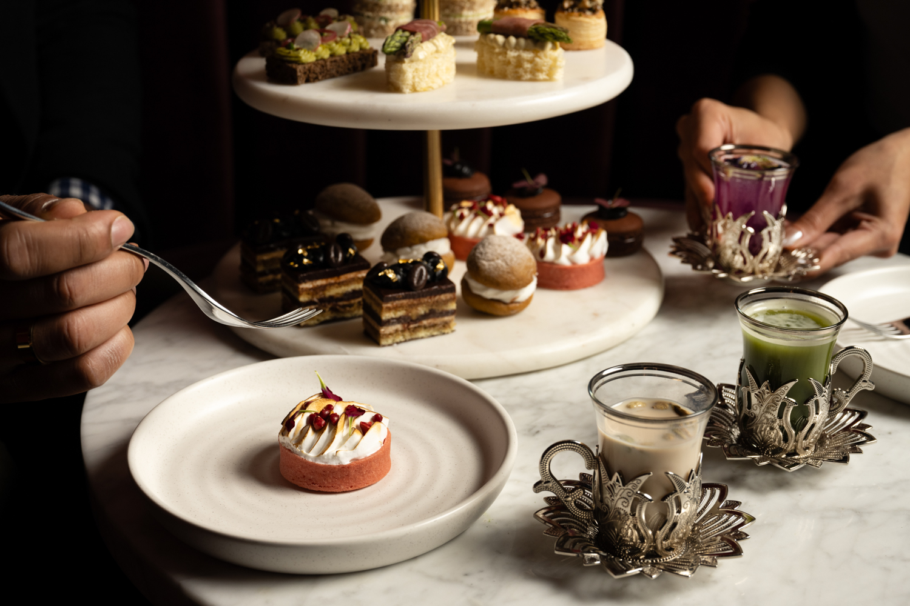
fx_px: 1289
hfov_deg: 38.9
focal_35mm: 51
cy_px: 303
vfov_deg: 26.5
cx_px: 455
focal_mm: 51
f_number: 7.1
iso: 250
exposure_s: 1/160
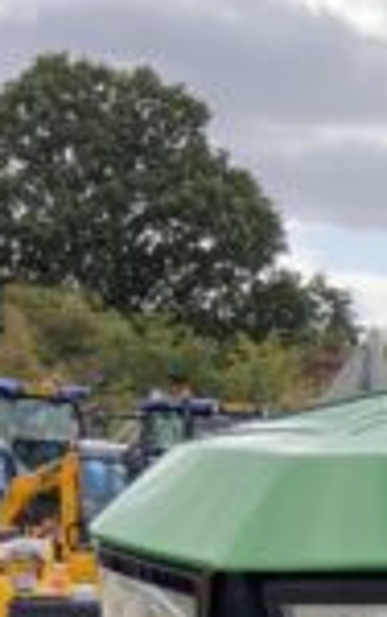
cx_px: 1091
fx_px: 2206
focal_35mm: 131
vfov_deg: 15.2
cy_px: 806
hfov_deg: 8.6
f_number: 1.8
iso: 16
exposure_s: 1/781
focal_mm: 3
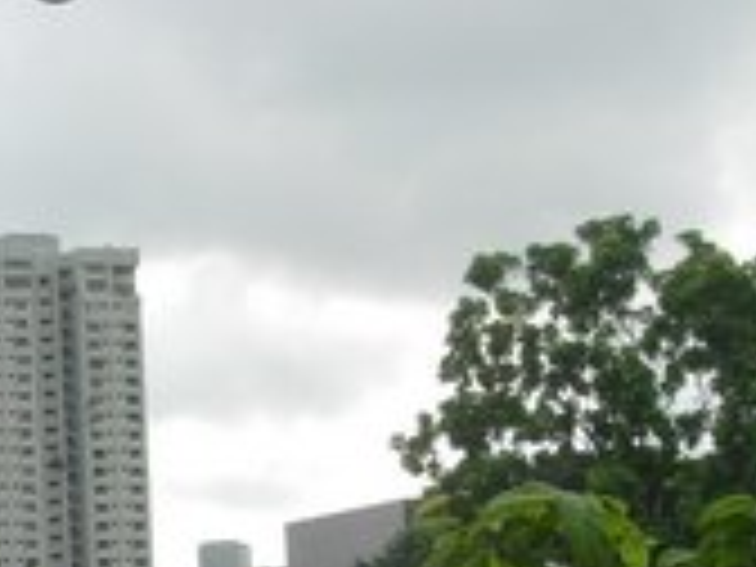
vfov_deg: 10.7
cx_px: 50
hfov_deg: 14.3
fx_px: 2970
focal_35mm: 136
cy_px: 716
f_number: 4.8
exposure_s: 1/497
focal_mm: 7.8
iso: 79
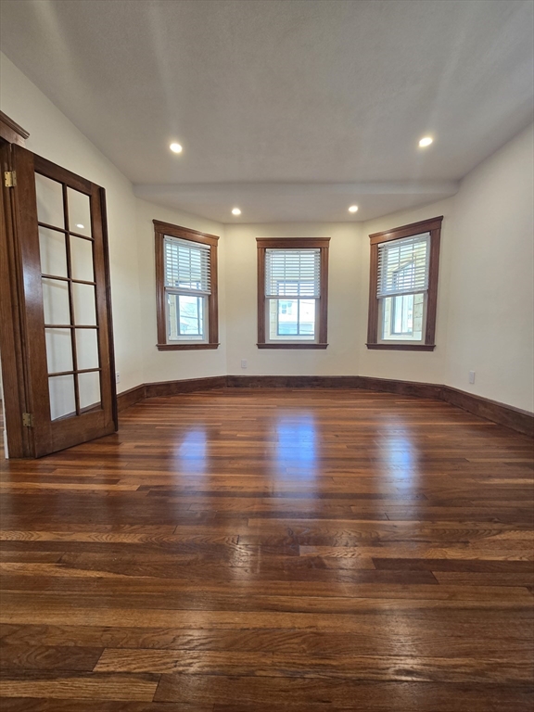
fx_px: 267
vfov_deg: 106.2
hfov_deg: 89.9
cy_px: 356
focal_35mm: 13
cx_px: 267
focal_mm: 2.2
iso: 100
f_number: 2.2
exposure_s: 1/60
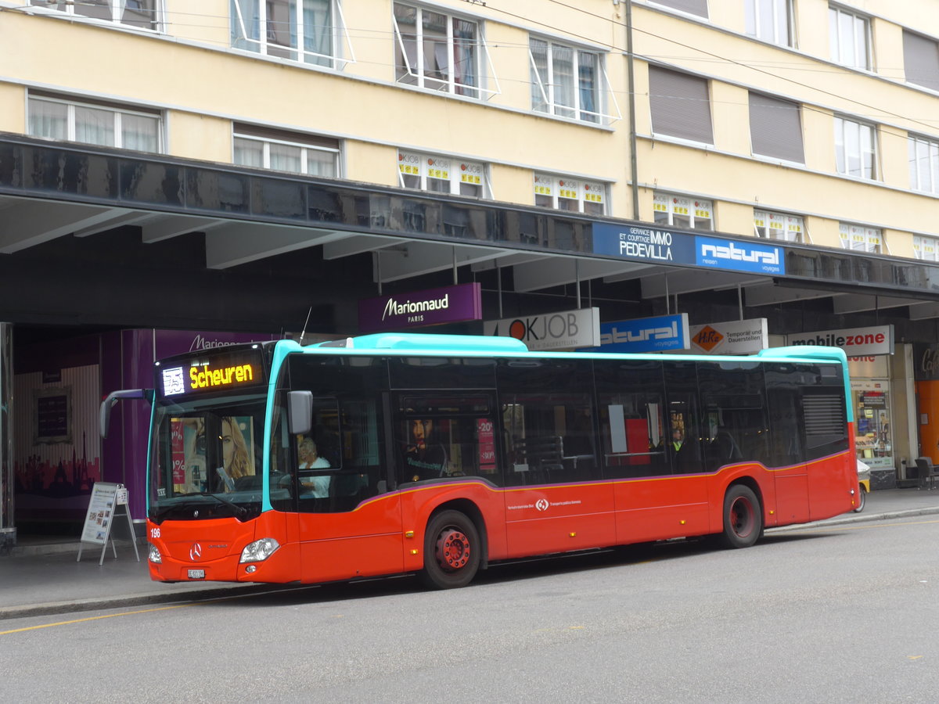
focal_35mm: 55
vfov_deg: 26.6
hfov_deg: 34.9
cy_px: 352
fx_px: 1492
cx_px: 470
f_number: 3.4
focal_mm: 11.3
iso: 100
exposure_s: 1/60
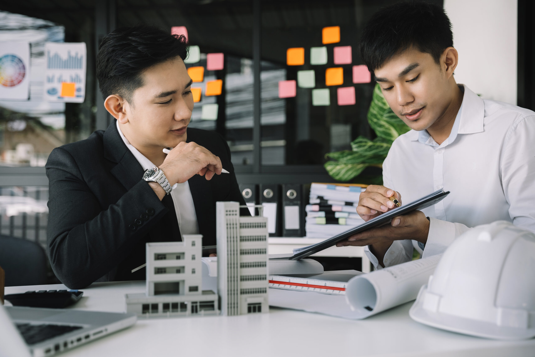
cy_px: 178
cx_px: 268
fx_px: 707
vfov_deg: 28.3
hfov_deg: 41.4
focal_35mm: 48
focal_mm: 47.6
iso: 320
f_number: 3.5
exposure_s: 1/160
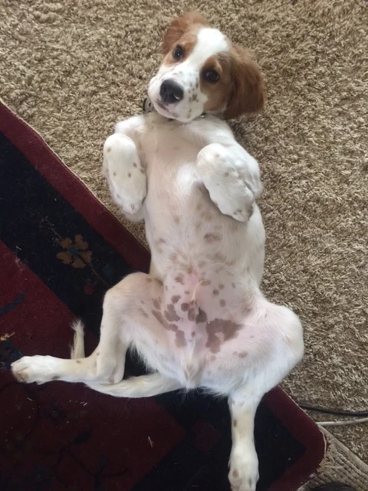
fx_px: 411
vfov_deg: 61.7
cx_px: 184
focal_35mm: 29
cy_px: 246
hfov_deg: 48.2
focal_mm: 4.15
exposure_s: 1/4
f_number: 2.2
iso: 80
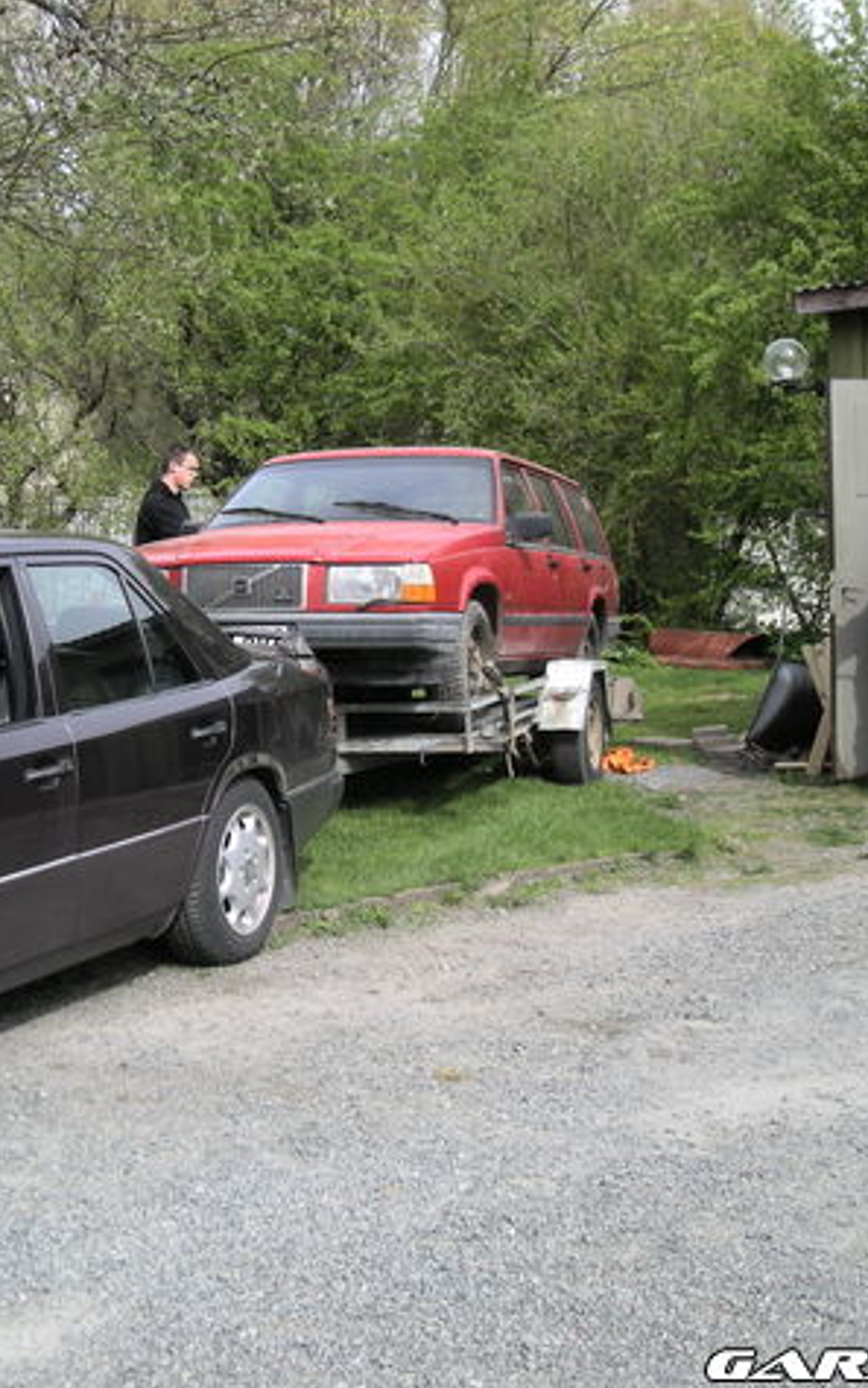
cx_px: 272
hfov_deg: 25.7
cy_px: 693
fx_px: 1892
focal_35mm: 50
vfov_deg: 40.3
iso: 50
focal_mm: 5.7
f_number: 2.8
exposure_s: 1/377
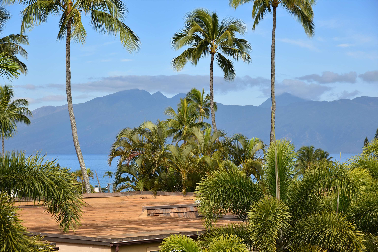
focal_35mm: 98
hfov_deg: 20.8
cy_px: 126
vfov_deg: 14.0
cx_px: 189
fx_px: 1029
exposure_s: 1/200
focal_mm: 98
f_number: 10
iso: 100
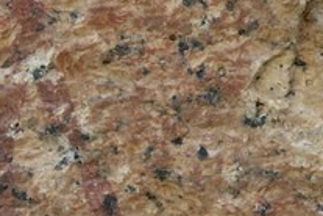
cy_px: -540
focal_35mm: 433
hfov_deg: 4.5
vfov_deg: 3.1
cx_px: 1091
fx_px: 3885
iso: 400
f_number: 8
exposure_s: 1/200
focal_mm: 56
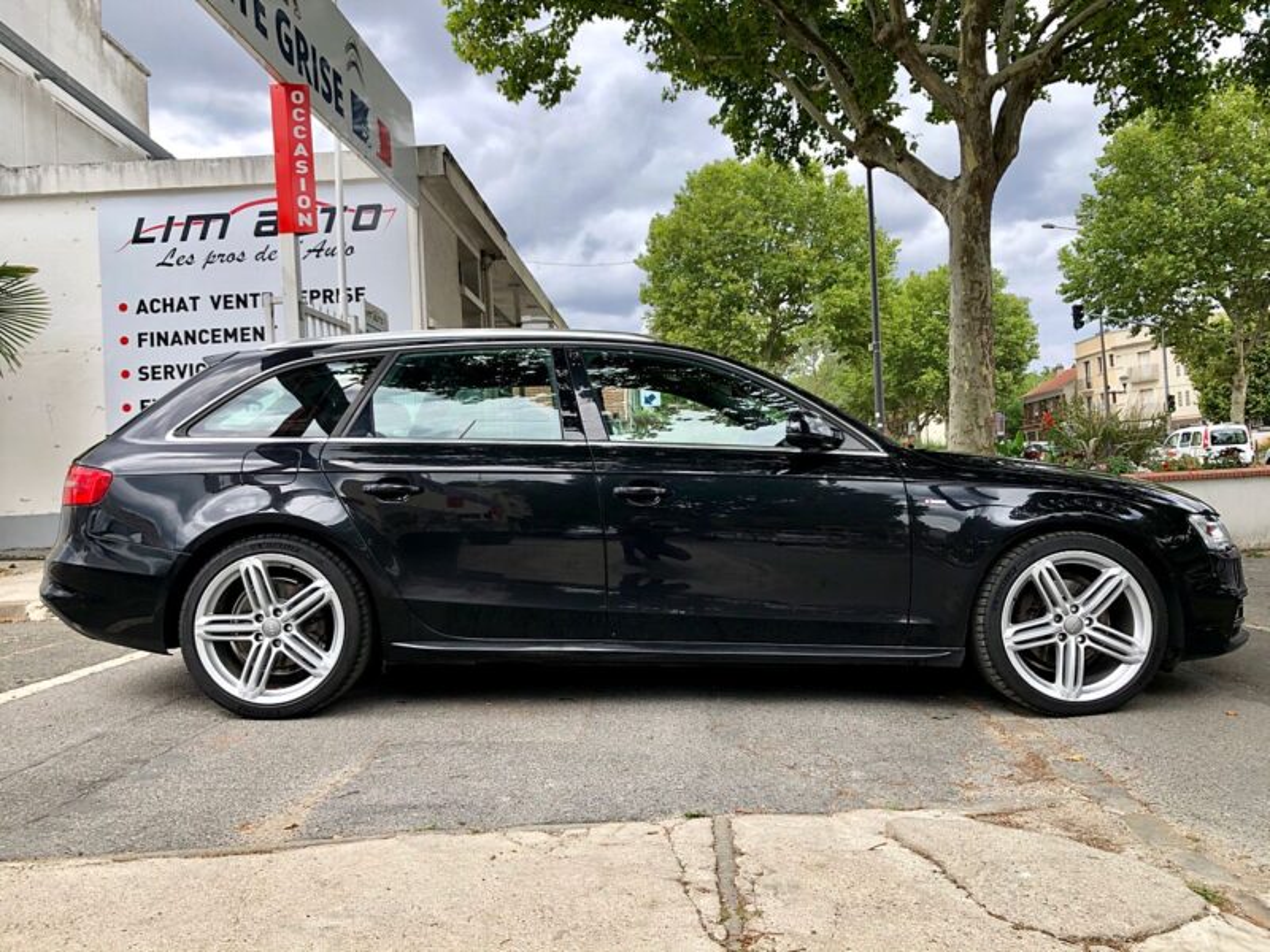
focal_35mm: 28
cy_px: 476
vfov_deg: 49.7
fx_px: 1027
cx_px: 635
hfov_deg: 63.4
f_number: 1.8
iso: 20
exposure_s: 1/545
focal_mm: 3.99
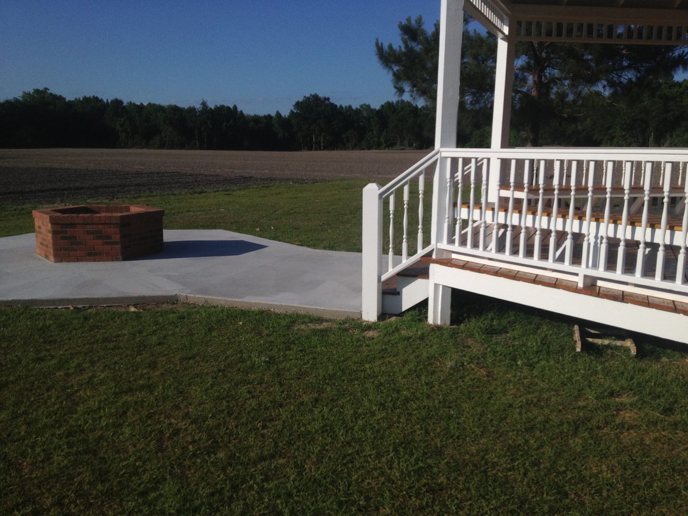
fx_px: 696
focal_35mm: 35
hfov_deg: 52.6
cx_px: 344
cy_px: 258
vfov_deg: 40.7
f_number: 2.4
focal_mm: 4.28
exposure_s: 1/3953
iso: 50
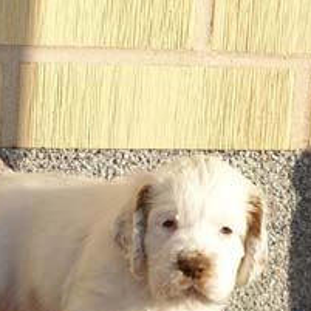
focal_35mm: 254
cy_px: 227
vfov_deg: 6.9
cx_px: 280
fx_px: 2582
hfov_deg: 6.9
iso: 100
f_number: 8
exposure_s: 1/160
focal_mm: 50
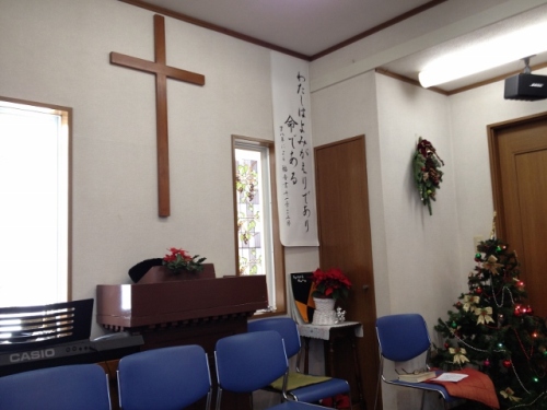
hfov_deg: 52.6
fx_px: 553
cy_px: 205
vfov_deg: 40.7
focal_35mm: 35
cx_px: 274
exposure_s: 1/20
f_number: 2.4
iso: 80
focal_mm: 4.28
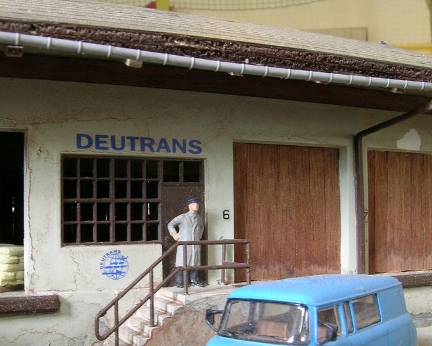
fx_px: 1100
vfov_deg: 17.8
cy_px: 227
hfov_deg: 22.1
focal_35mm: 86
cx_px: 148
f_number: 7.9
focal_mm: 5.8
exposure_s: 2.28
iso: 50
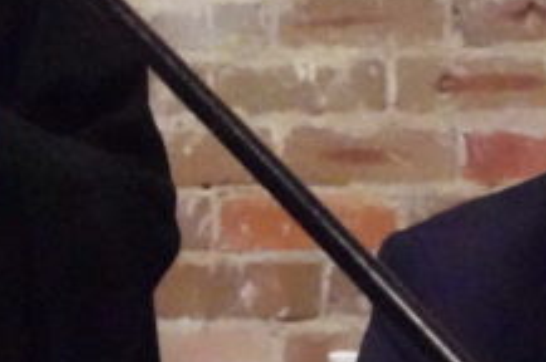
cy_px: 140
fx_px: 2650
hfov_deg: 11.4
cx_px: -181
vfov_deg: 7.8
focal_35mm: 175
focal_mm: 37
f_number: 5.6
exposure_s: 1/640
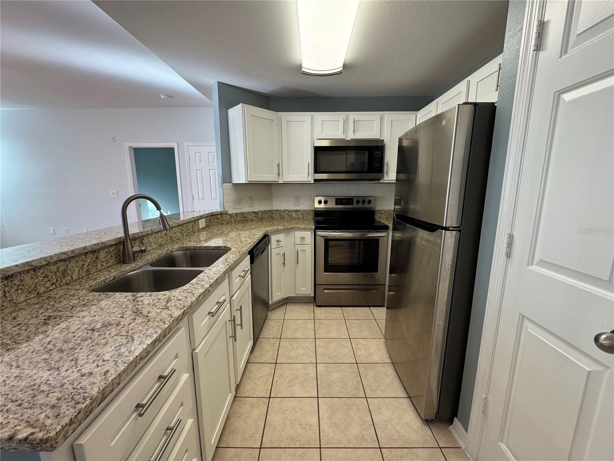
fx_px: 248
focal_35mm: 14
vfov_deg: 85.7
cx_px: 307
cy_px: 230
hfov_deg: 102.1
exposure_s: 1/120
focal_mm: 2.22
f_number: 2.2
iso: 125
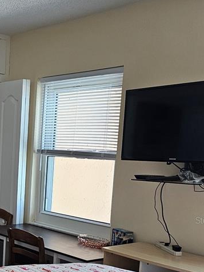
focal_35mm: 58
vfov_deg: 32.3
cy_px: 220
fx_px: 456
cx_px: -21
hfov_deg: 23.6
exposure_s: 1/180
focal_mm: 6.3
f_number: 1.7
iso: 160
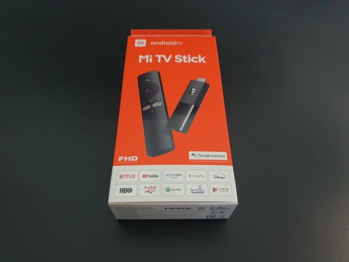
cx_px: 174
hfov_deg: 67.3
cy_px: 131
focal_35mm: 26
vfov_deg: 53.1
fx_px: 262
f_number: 1.5
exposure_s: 1/15
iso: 500
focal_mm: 4.3
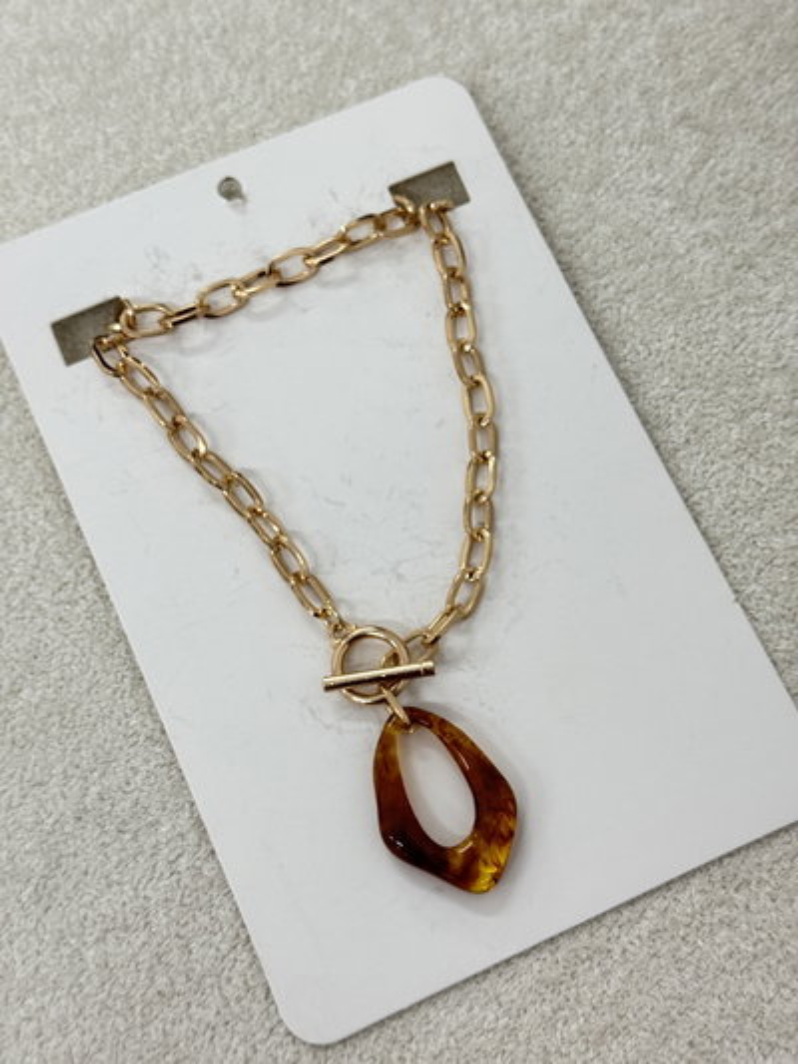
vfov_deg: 39.6
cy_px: 532
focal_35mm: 48
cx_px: 399
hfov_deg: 30.3
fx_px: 1475
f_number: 1.78
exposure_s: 1/50
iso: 160
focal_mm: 6.76
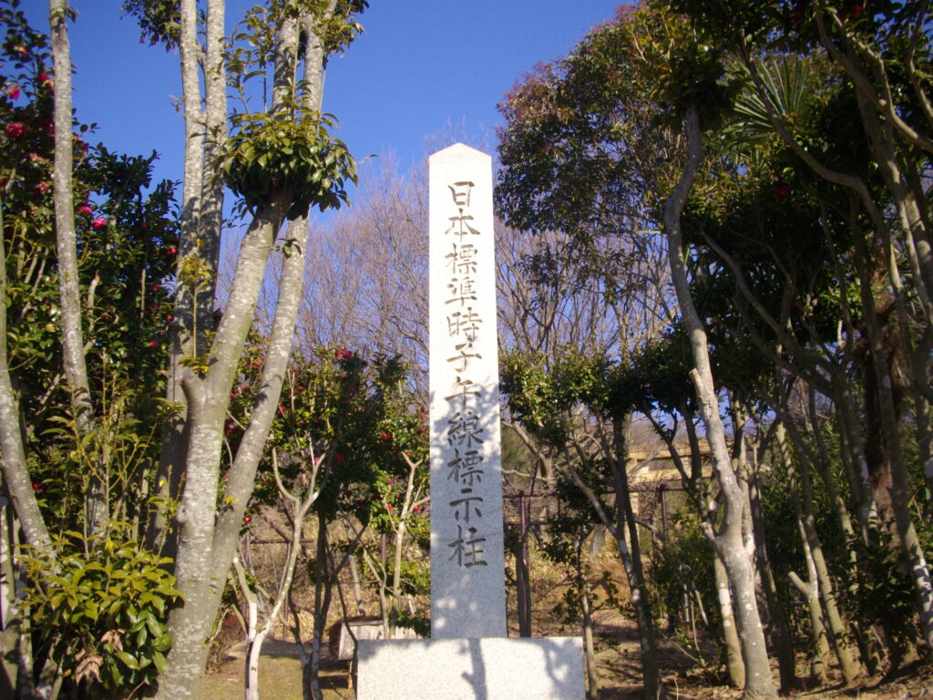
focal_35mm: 37
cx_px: 466
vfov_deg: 38.7
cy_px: 350
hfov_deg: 50.1
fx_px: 997
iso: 100
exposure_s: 1/250
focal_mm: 6.2
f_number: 5.6
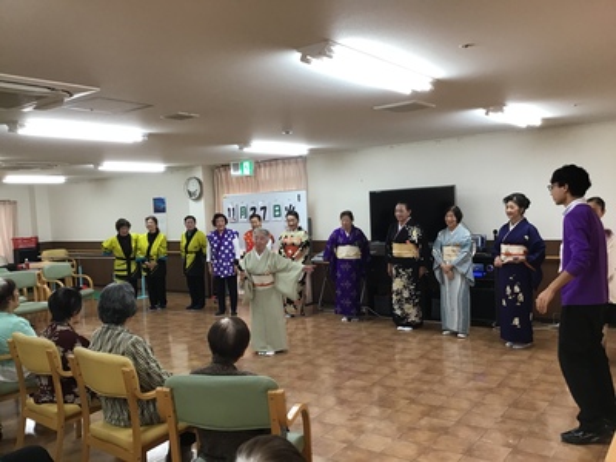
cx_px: 308
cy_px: 231
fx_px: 552
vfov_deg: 45.4
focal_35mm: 31
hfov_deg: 58.4
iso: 80
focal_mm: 3.3
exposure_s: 1/33
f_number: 2.4
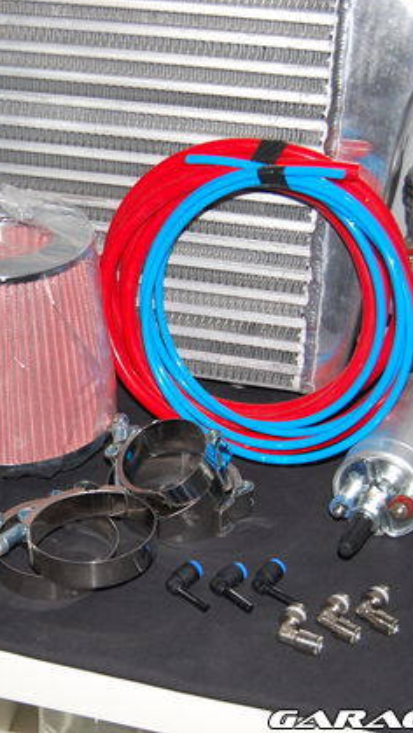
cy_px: 364
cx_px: 9
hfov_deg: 16.5
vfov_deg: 29.3
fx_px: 1400
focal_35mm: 72
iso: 400
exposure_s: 1/60
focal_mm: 30
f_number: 4.2
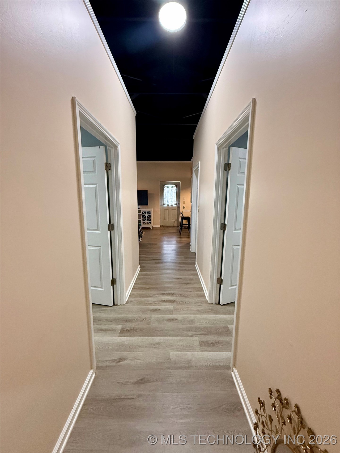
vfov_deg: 102.1
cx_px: 170
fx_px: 183
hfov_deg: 85.7
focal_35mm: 14
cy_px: 226
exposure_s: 1/60
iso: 500
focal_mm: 2.22
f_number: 2.2
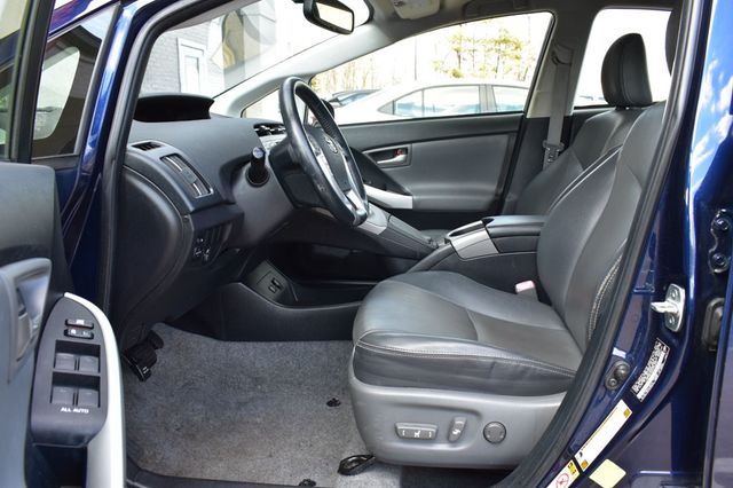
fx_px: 610
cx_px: 366
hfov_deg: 62.0
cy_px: 244
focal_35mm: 30
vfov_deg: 43.6
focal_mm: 20
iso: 400
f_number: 8
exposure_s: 1/80
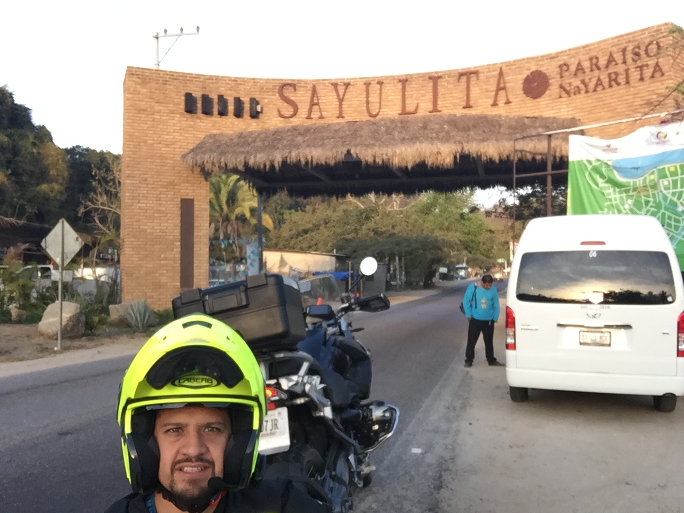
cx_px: 342
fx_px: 613
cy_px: 256
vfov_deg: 45.4
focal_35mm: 31
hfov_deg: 58.4
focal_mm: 2.65
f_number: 2.2
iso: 32
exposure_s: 1/120
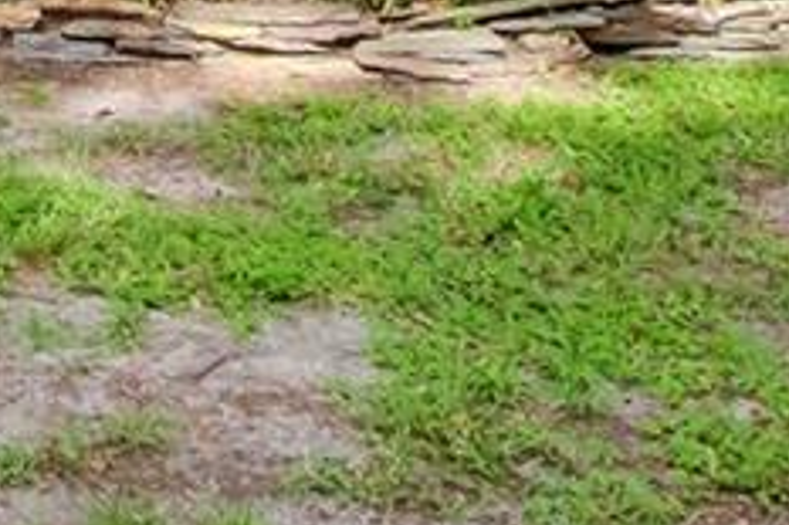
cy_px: -528
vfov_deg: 11.8
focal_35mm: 103
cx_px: -291
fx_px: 2256
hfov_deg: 18.2
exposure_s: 1/250
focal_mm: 10
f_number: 9
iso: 800
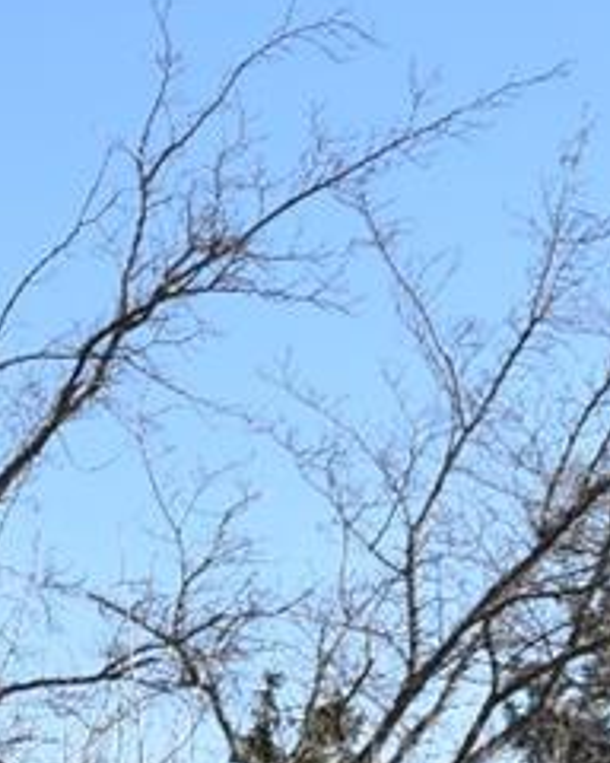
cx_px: -724
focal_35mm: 211
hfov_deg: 7.0
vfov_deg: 8.8
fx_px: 4762
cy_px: 1399
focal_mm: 24
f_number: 8
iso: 100
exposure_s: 1/200
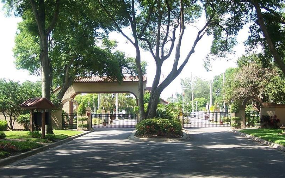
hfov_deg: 39.6
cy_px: 94
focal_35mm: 51
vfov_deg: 25.3
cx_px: 140
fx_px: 396
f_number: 2.8
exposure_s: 1/250
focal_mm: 6.3
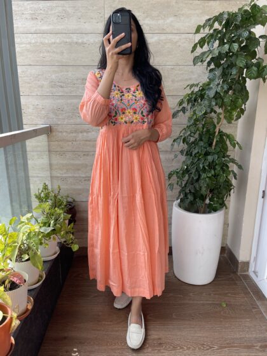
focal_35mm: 25
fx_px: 257
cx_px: 134
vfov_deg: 69.4
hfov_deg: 54.9
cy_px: 178
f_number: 1.6
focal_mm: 5.1
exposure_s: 1/770
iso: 32
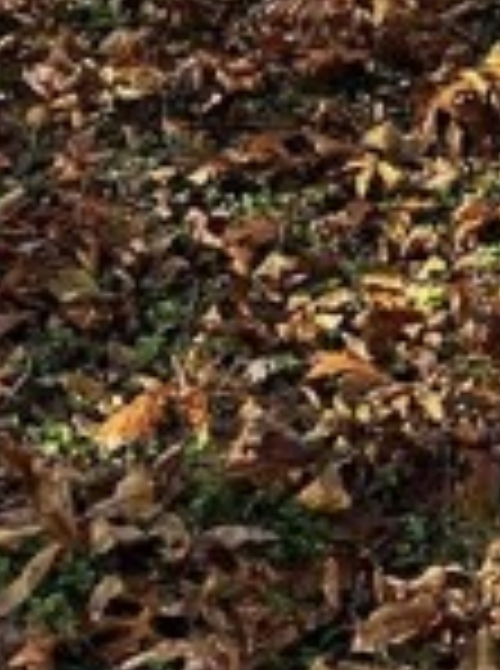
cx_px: 802
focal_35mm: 124
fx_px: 2398
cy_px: -252
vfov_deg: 15.1
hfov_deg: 11.3
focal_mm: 6.86
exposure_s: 1/663
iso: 80
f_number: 1.78
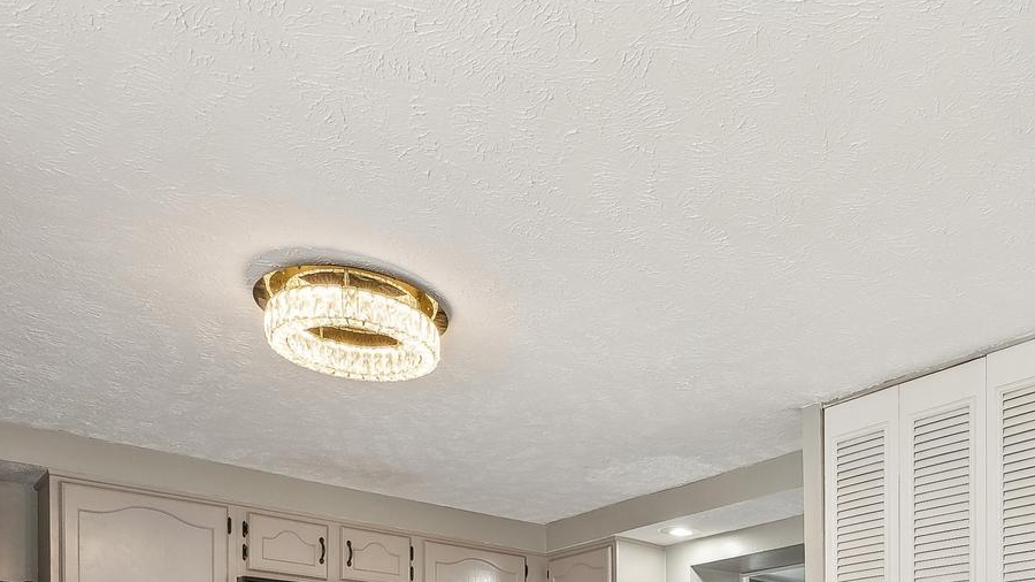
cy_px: 745
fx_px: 851
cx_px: 776
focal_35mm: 31
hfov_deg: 59.3
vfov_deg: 30.4
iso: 640
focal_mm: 13
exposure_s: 1/40
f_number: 7.1
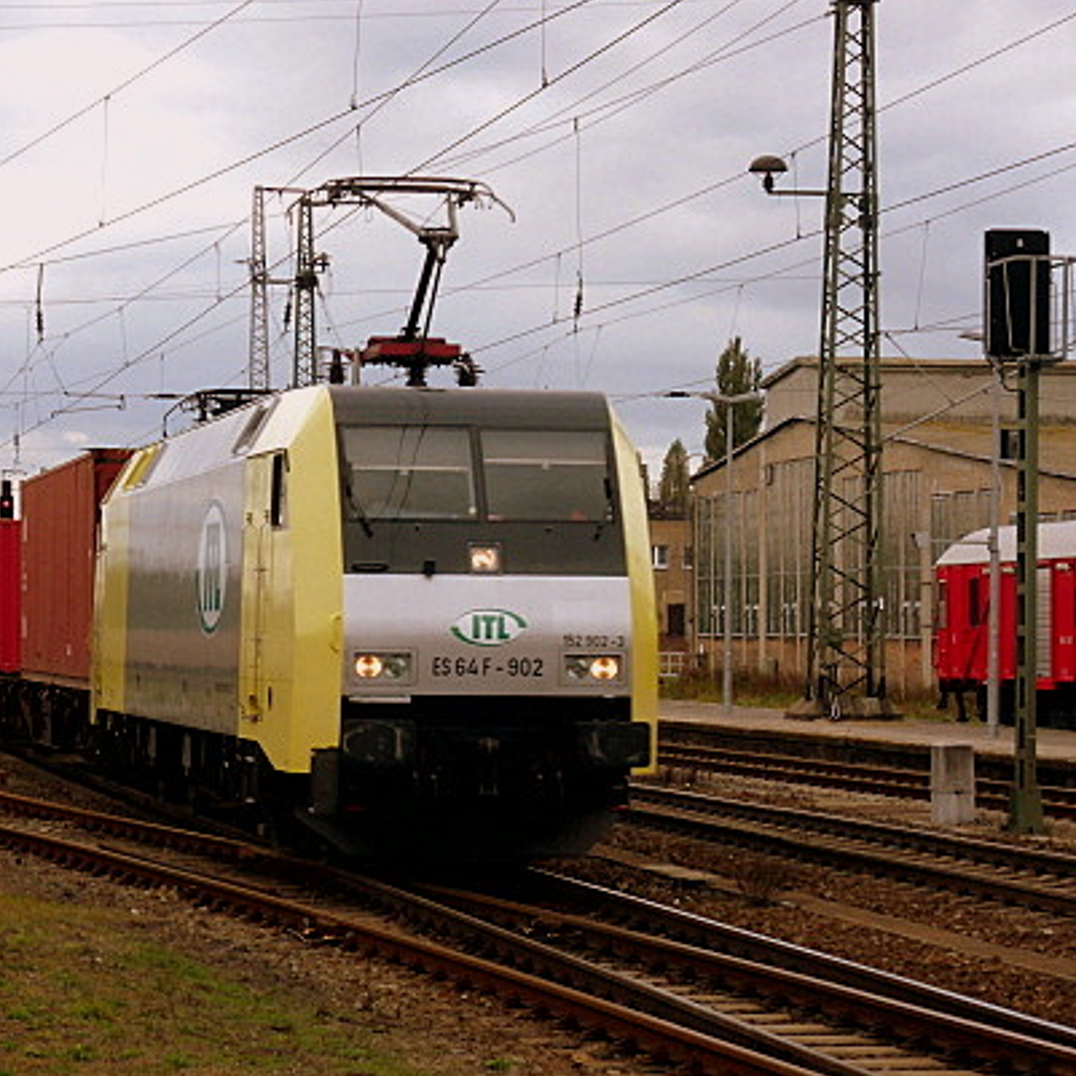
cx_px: 392
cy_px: 539
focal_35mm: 134
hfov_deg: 13.0
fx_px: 4712
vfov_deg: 13.0
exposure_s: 1/133
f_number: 5.7
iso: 100
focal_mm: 17
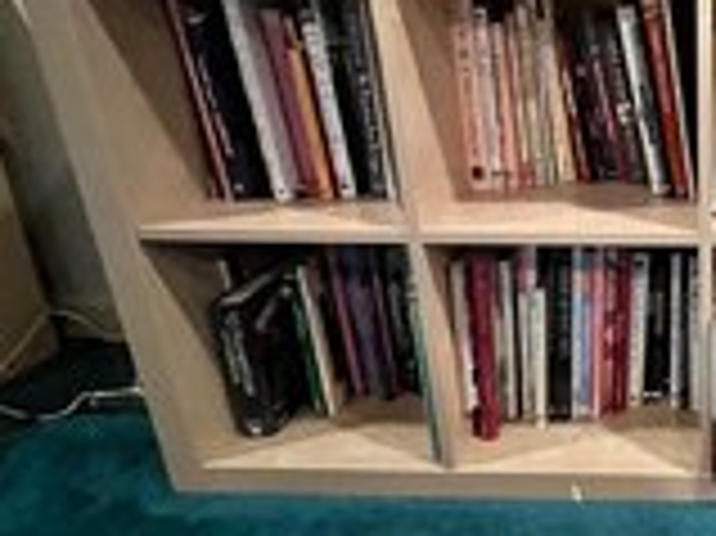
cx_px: 696
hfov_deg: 52.3
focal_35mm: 28
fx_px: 579
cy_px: 187
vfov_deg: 49.0
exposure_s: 1/30
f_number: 1.8
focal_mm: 1.57
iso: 1000
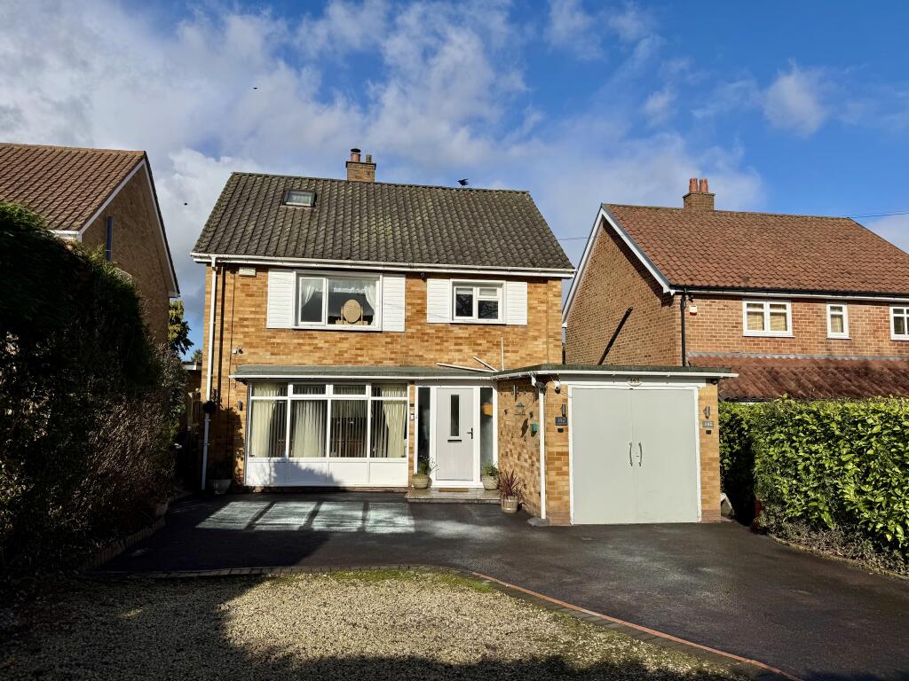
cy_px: 340
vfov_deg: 56.8
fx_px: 630
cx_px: 454
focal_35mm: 24
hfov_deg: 71.6
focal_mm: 6.76
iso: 80
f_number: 1.78
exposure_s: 1/9009
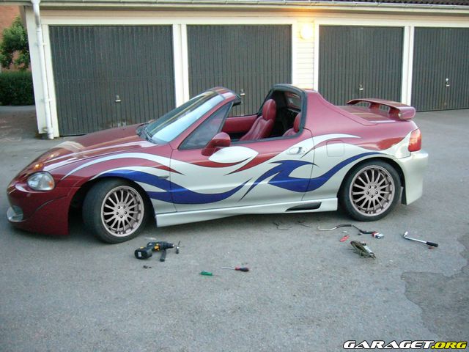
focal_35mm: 35
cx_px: 234
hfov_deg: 52.6
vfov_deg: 40.7
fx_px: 474
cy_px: 176
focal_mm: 5.8
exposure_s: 1/8
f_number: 2.8
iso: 200
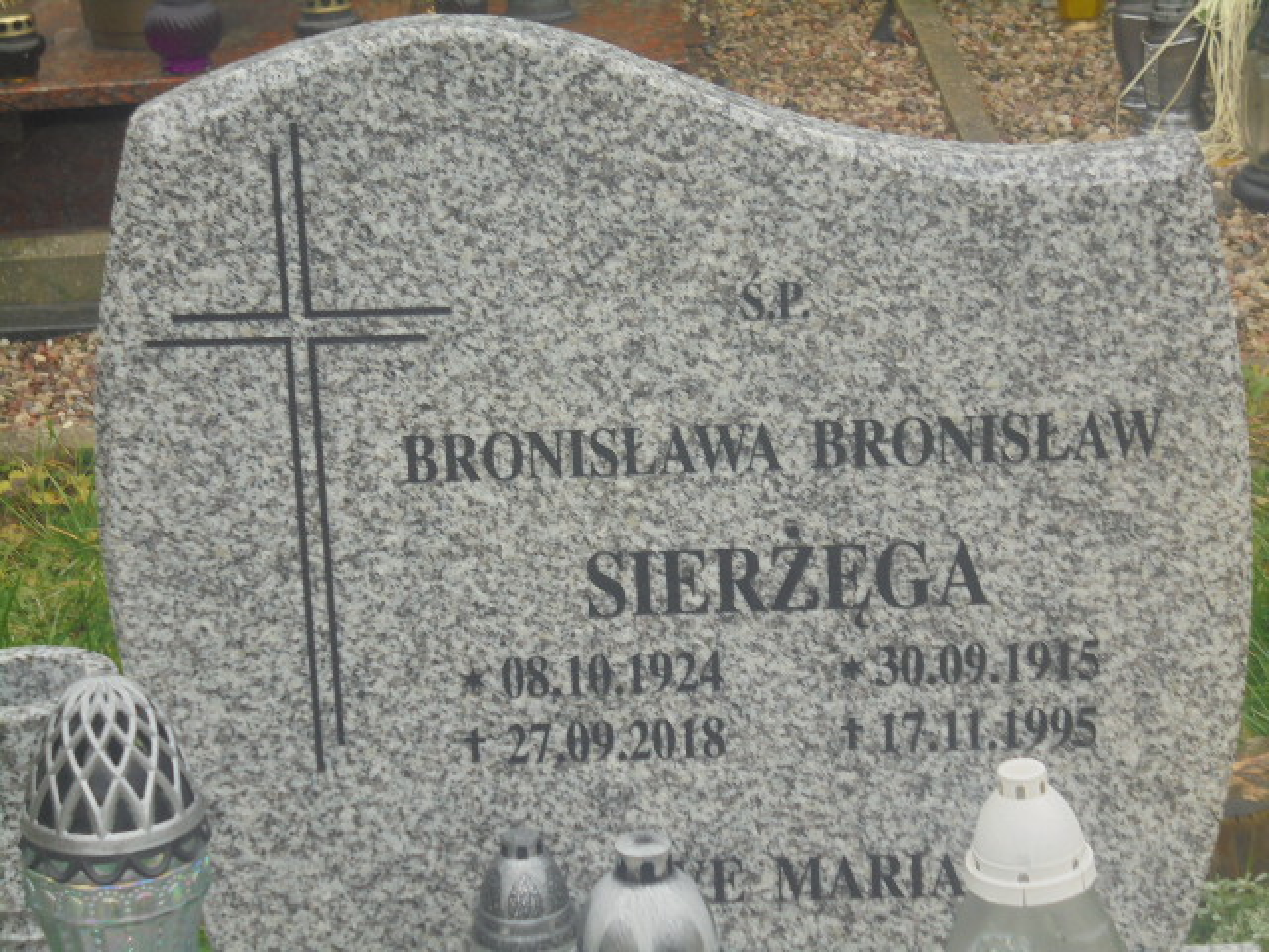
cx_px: 634
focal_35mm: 94
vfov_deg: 15.7
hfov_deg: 20.9
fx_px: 3446
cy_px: 476
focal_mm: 16.9
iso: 100
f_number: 4.7
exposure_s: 1/50
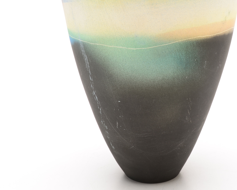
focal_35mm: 82
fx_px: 575
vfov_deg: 18.7
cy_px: 69
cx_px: 153
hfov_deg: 23.2
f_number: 18
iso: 100
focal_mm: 36
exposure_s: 1/160
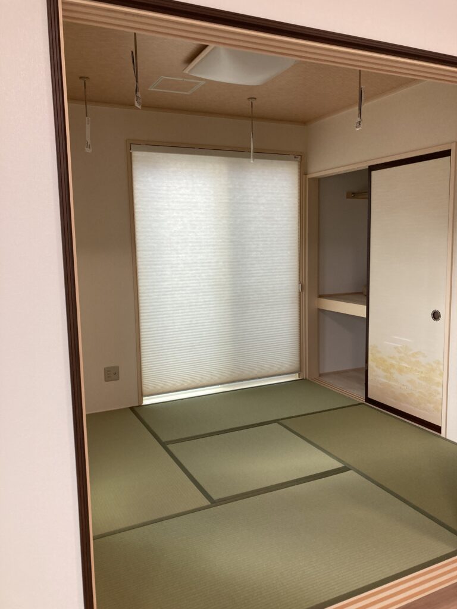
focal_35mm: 28
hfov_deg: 49.7
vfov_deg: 63.4
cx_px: 228
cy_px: 304
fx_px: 493
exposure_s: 1/60
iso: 80
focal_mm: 3.99
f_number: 1.8
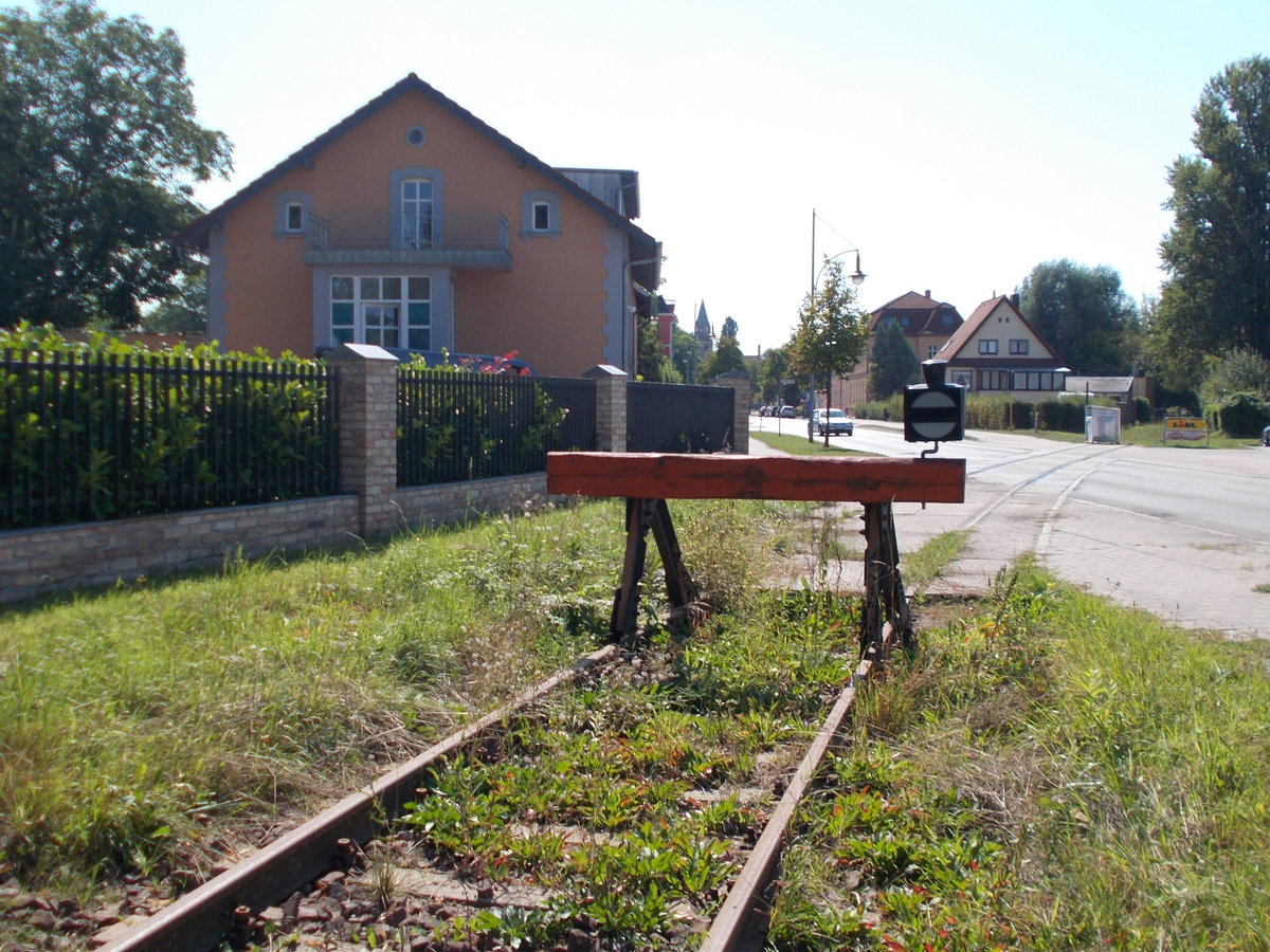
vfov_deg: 53.1
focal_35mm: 26
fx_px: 954
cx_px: 635
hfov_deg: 67.3
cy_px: 476
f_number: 8
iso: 80
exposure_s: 1/125
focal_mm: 4.6
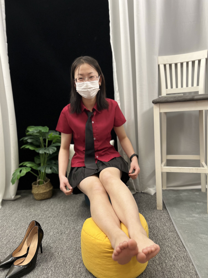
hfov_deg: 53.1
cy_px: 139
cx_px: 104
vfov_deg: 67.3
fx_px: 208
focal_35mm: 26
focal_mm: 5.7
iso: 125
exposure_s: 1/92
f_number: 1.5
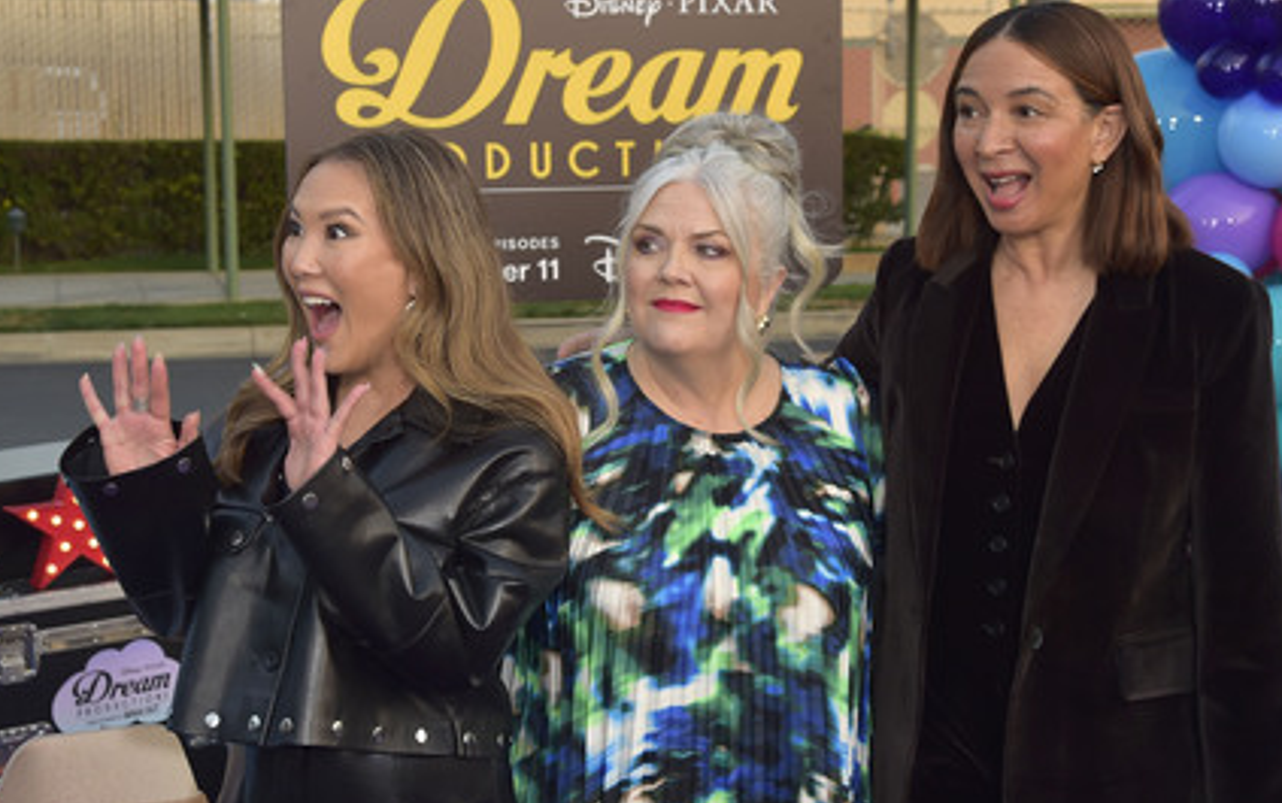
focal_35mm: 52
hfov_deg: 38.8
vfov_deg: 24.9
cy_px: 424
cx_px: 661
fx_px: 1818
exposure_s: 1/250
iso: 640
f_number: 6.3
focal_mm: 48
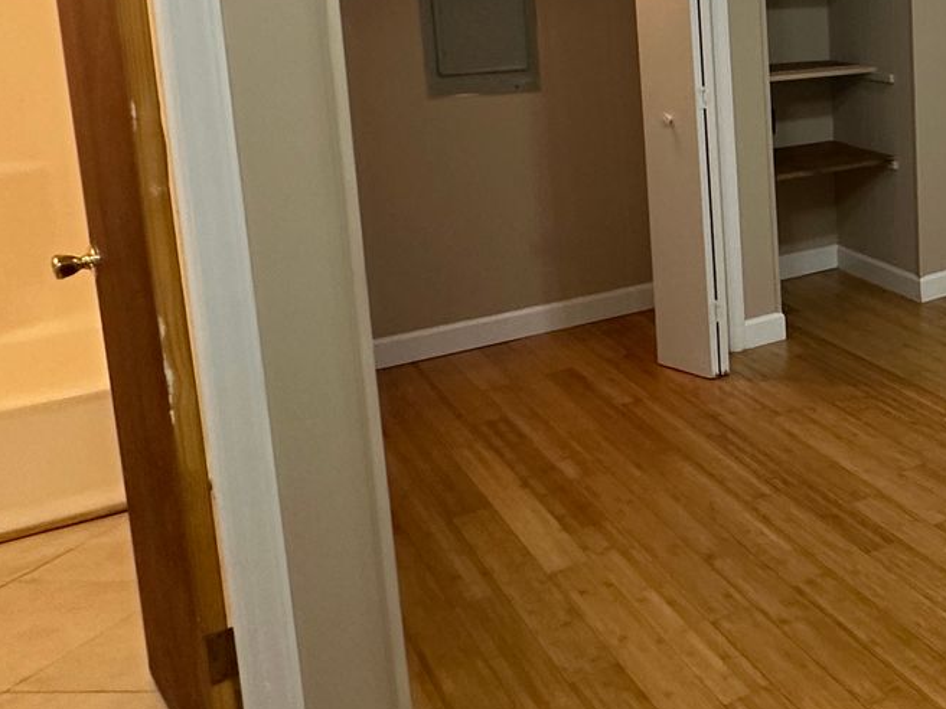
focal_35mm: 41
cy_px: 95
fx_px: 1120
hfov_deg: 33.8
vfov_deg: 33.6
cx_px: 1217
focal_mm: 2.22
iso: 200
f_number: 2.2
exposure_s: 1/60
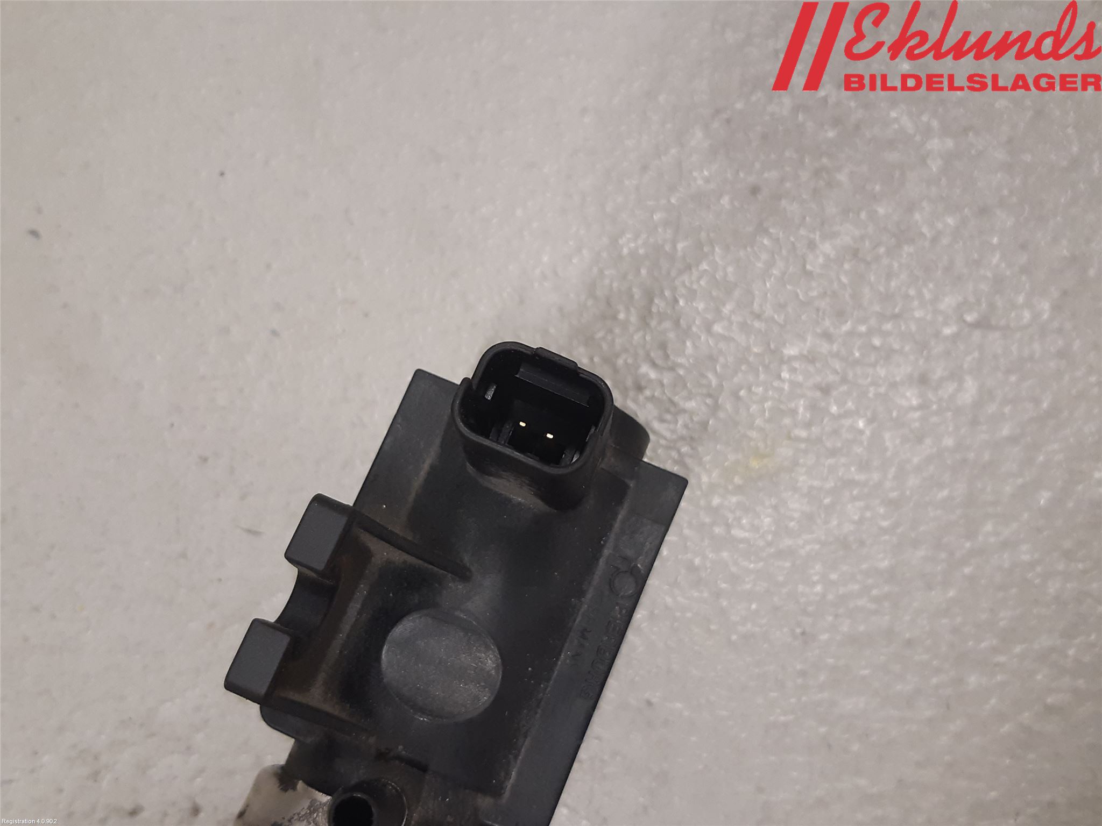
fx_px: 828
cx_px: 551
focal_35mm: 26
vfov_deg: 53.1
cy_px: 413
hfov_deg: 67.3
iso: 125
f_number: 1.7
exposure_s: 1/50
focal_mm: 3.93
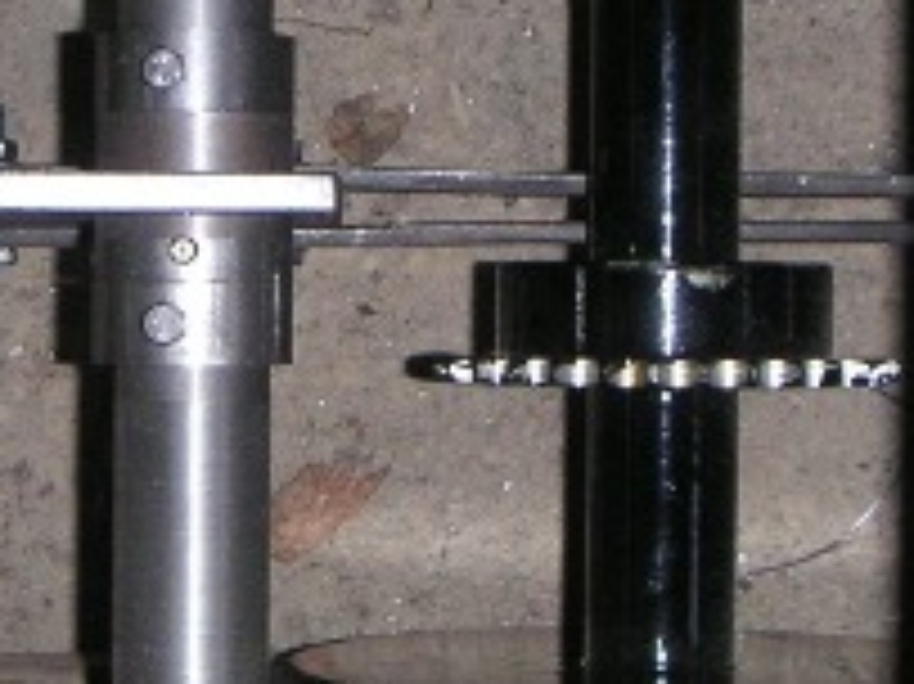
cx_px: 284
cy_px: 135
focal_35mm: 120
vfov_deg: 12.3
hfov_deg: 16.4
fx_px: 3167
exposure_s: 1/45
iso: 160
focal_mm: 6
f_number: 2.8
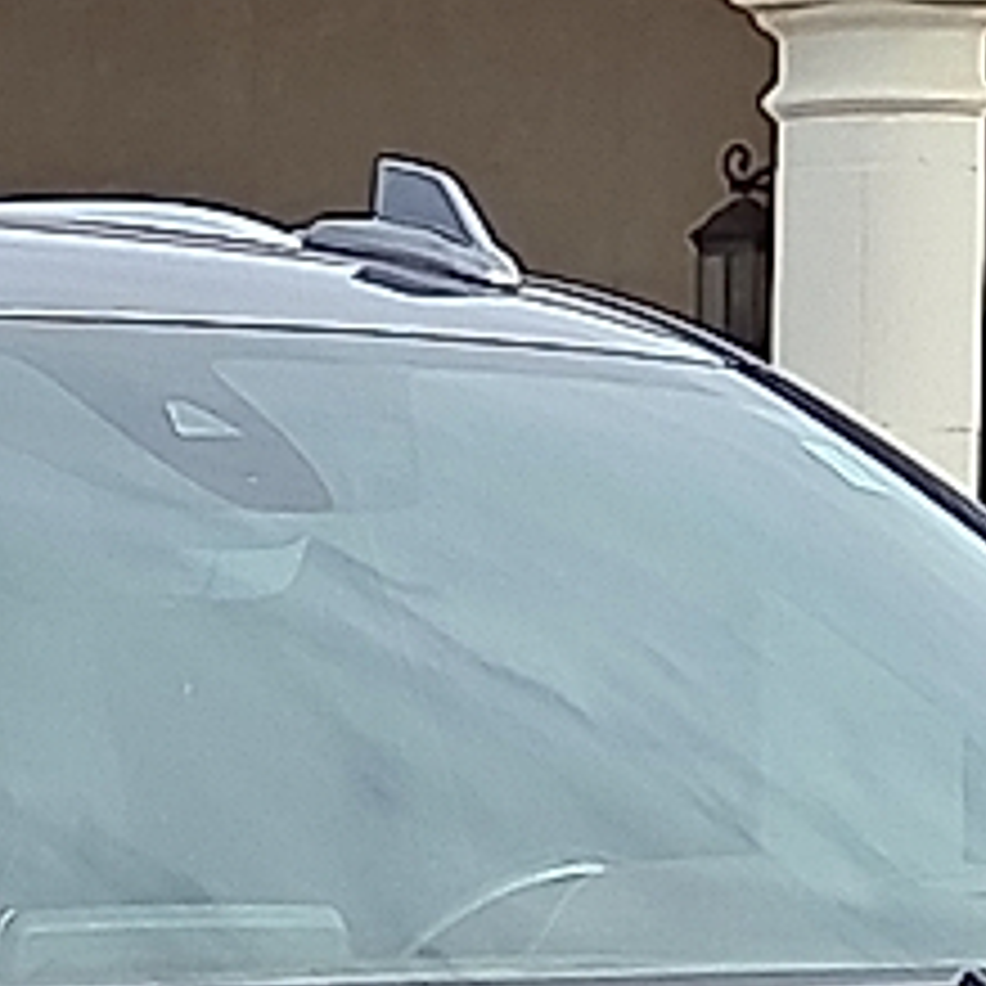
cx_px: 41
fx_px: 8314
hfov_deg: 6.8
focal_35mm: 258
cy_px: 1765
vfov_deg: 6.6
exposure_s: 1/588
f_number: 1.8
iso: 25
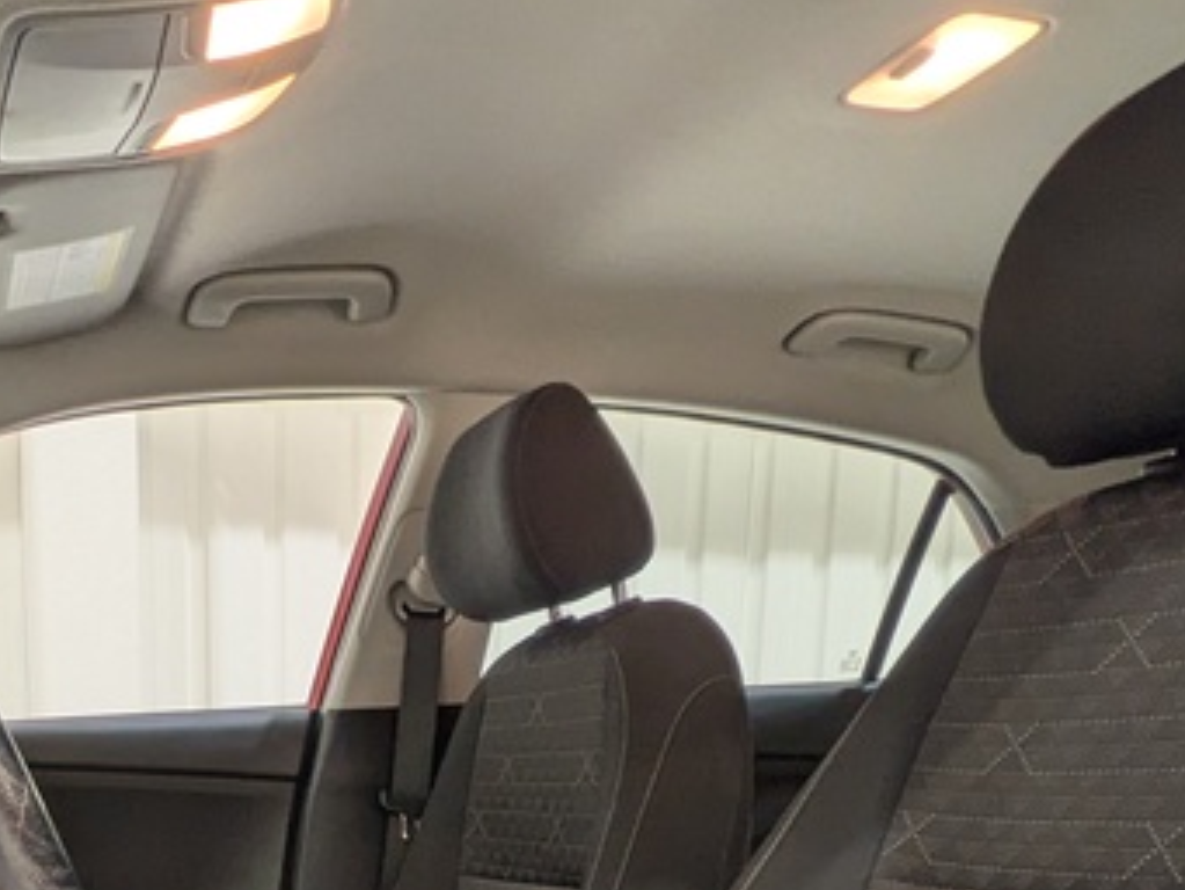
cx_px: 240
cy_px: 1109
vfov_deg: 29.0
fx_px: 1438
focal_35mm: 42
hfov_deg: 42.8
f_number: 2.2
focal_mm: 1.83
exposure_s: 1/50
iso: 104
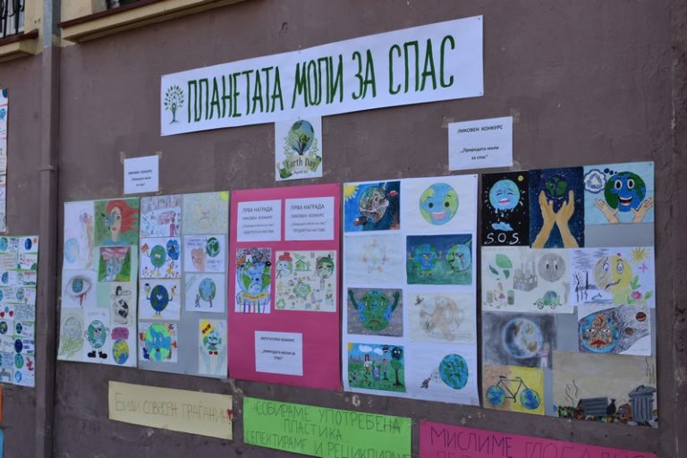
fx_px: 744
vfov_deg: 34.2
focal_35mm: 39
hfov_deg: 49.6
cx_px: 344
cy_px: 229
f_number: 9
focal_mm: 26
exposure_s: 1/320
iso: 200
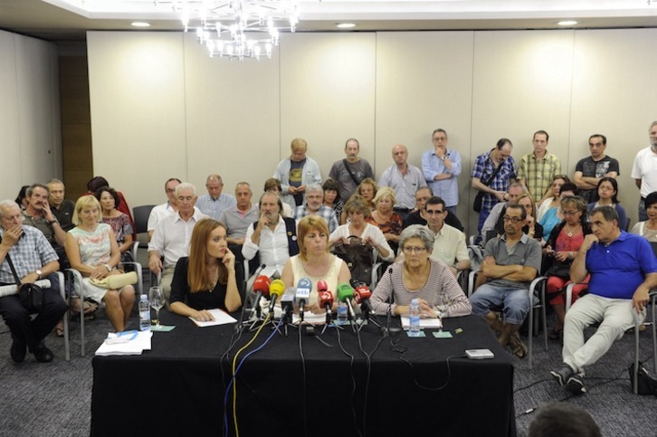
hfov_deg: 46.4
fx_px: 766
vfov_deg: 31.8
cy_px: 218
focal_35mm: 42
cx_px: 328
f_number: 4
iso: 2500
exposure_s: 1/50
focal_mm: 42
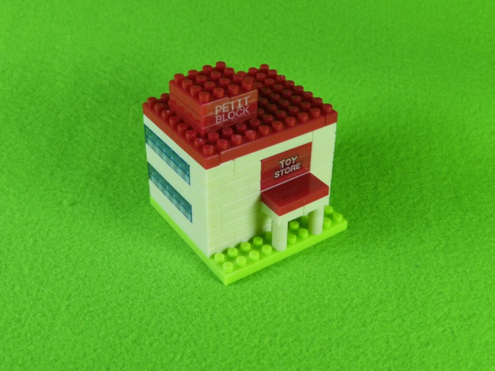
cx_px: 248
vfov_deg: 29.1
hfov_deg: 38.2
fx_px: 715
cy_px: 186
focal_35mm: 50
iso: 100
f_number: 4
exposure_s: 1/50
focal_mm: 9
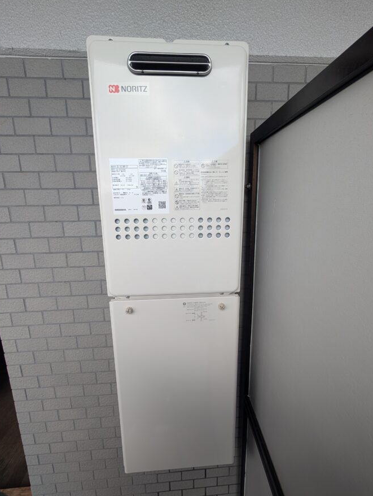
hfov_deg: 85.8
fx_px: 201
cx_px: 192
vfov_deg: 101.9
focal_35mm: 14
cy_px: 238
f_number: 1.7
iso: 52
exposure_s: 1/346
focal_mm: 2.02
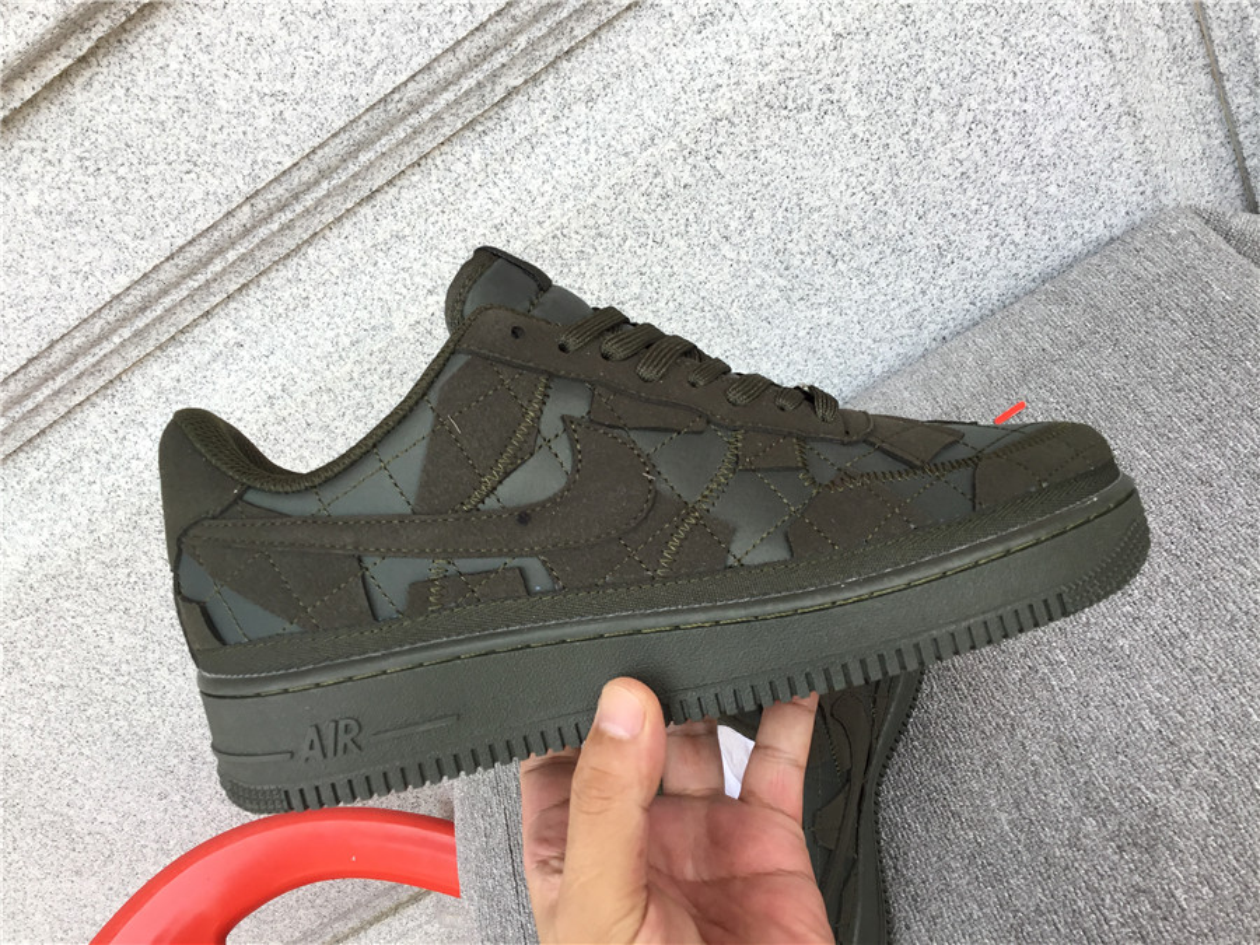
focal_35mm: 31
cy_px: 472
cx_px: 630
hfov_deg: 58.4
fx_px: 1128
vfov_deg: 45.4
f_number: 2.4
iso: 25
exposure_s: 1/202
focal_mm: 3.3
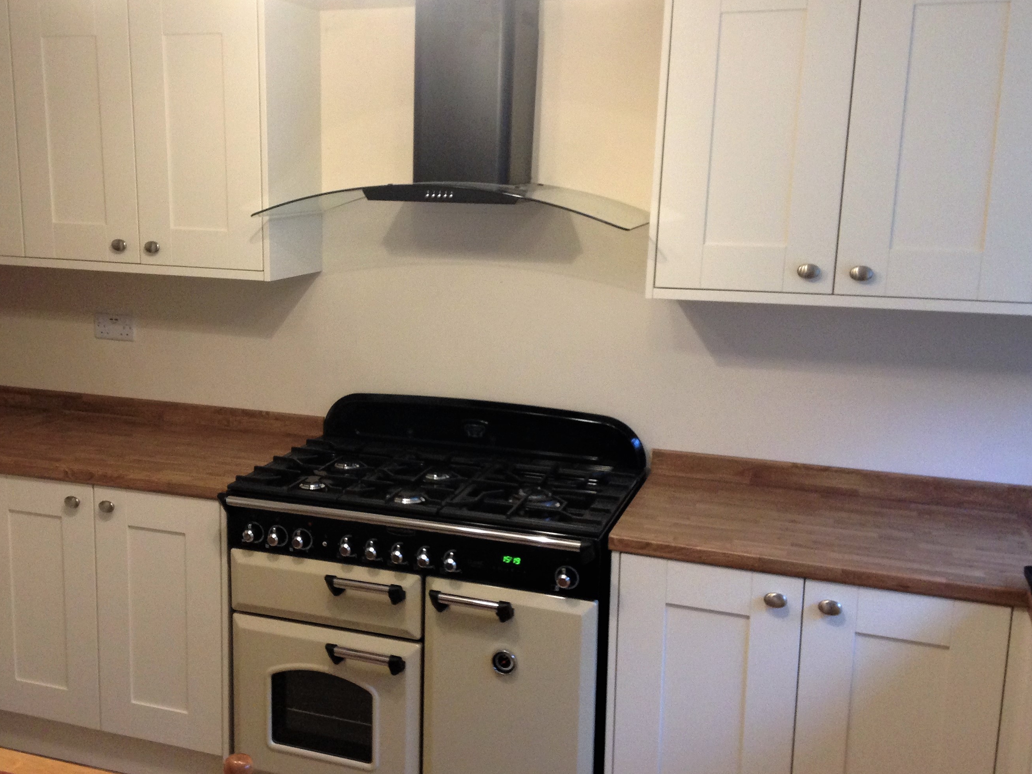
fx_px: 1222
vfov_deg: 35.1
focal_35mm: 41
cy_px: 385
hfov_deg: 45.5
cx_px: 404
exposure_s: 1/20
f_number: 2.4
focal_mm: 4.12
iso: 200
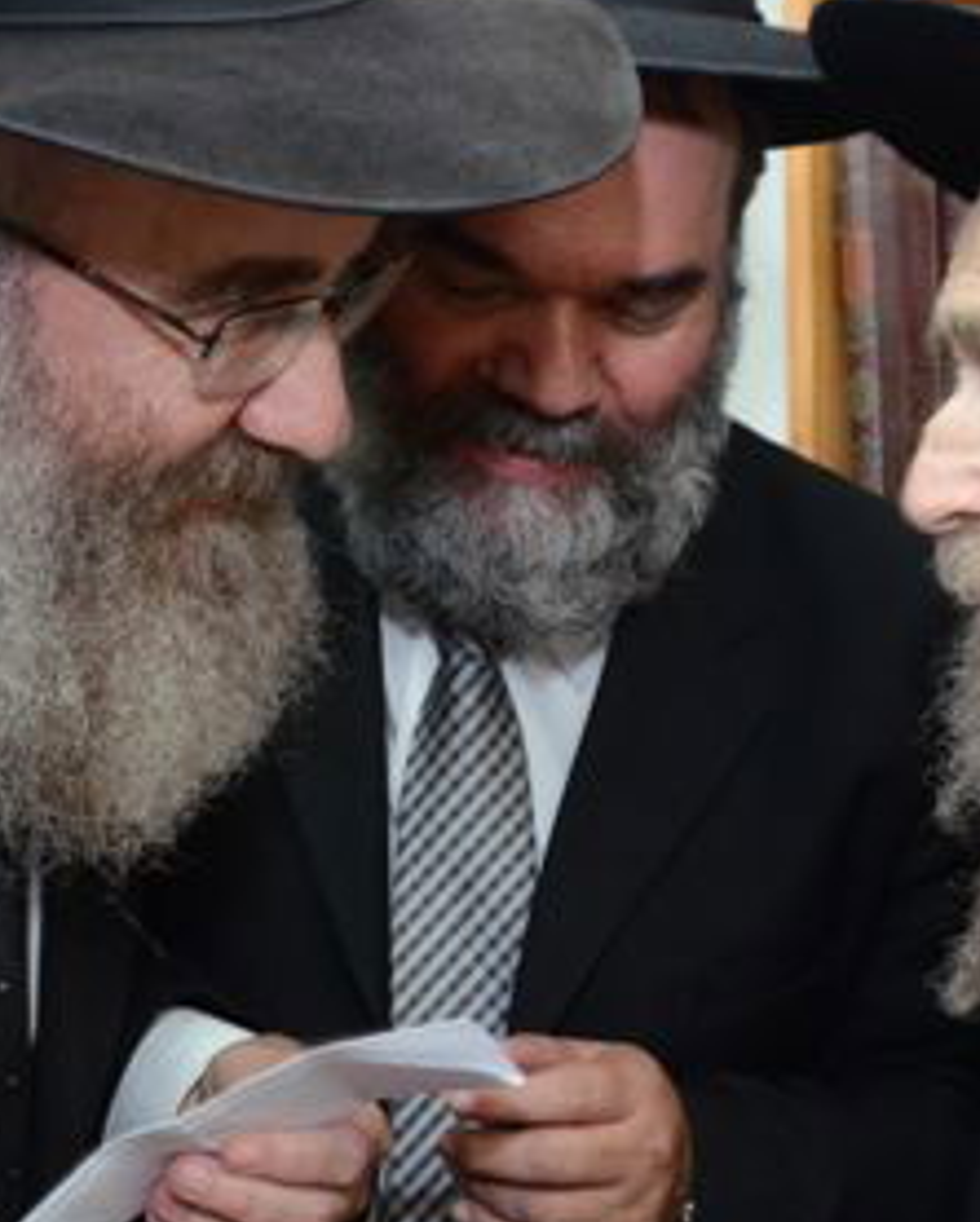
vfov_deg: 25.8
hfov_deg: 20.7
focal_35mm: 73
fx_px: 2644
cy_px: 891
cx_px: 812
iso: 1600
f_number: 6.3
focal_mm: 18
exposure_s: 1/60
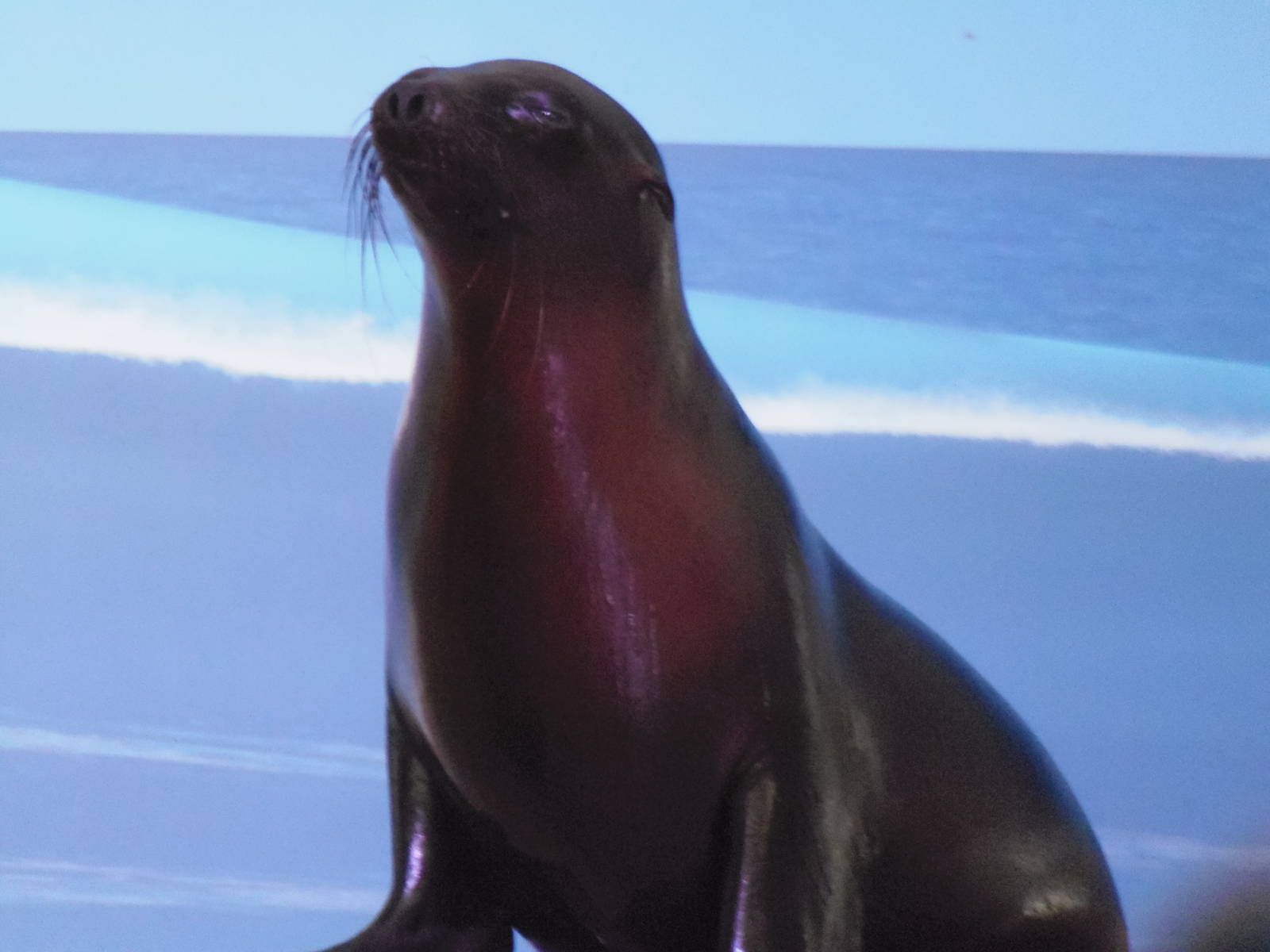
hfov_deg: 2.3
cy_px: 476
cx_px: 635
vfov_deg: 1.7
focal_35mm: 864
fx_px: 31699
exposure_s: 1/50
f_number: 5.7
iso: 800
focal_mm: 154.8
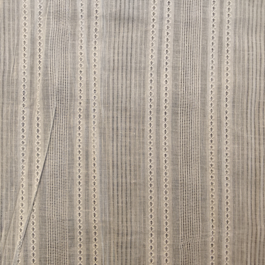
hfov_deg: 47.9
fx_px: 294
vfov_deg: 48.4
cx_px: 97
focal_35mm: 34
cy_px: 145
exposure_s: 1/100
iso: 160
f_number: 2
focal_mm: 2.78
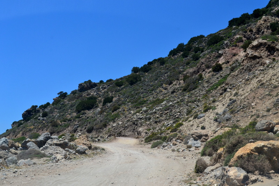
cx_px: 140
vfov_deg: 25.1
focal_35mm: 54
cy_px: 93
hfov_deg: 36.9
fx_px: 419
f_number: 11
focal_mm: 36
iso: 360
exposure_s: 1/500
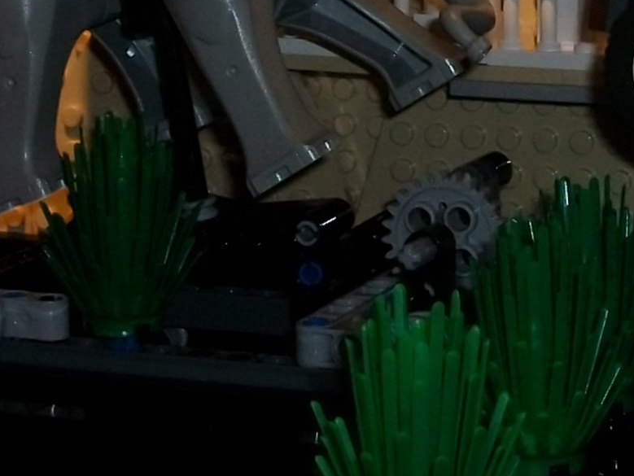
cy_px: -155
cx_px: 403
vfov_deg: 10.8
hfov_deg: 14.7
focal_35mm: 134
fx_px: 2455
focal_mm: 5.7
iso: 125
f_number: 2.9
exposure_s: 1/40
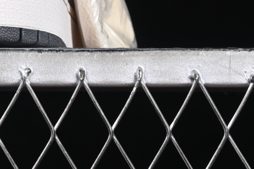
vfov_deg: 4.4
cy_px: -168
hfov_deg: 6.6
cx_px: -131
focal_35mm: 307
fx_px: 2165
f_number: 7.1
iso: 160
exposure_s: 1/80
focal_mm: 50
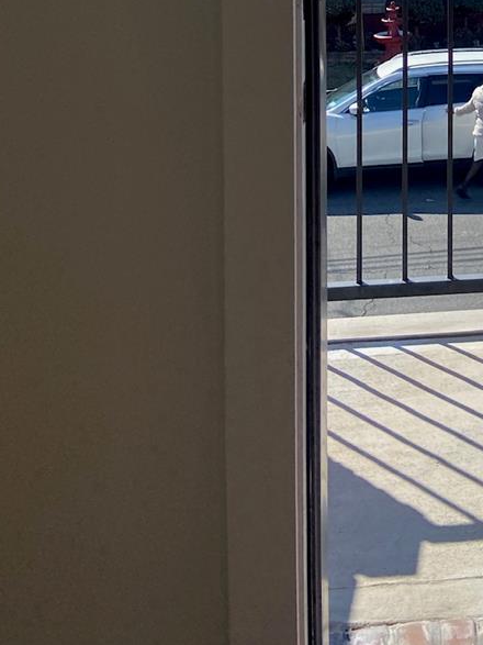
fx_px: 1266
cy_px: -135
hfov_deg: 19.9
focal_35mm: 68
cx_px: 624
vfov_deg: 25.5
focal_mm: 4.25
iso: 32
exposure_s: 1/2571
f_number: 1.8
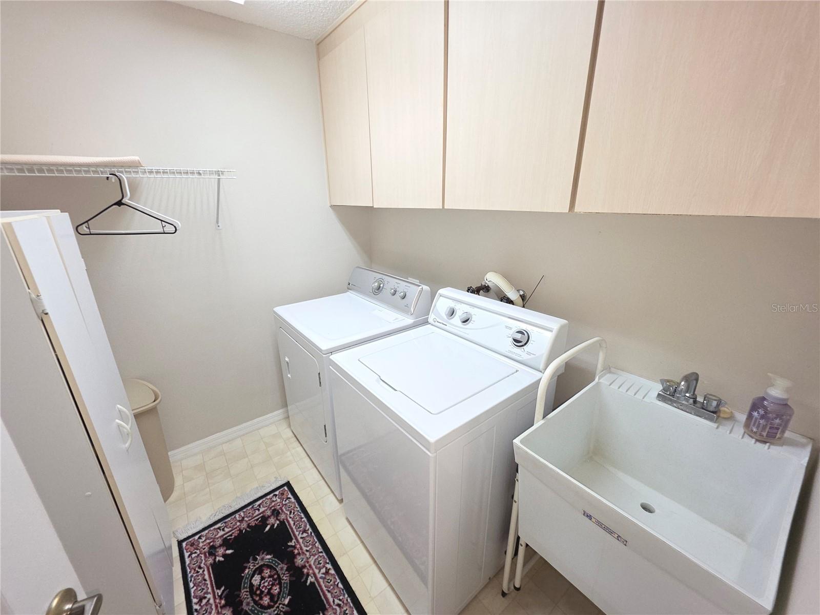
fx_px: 308
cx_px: 410
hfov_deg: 106.2
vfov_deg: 89.9
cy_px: 308
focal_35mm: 13
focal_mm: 2.2
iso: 125
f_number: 1.9
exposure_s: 1/60
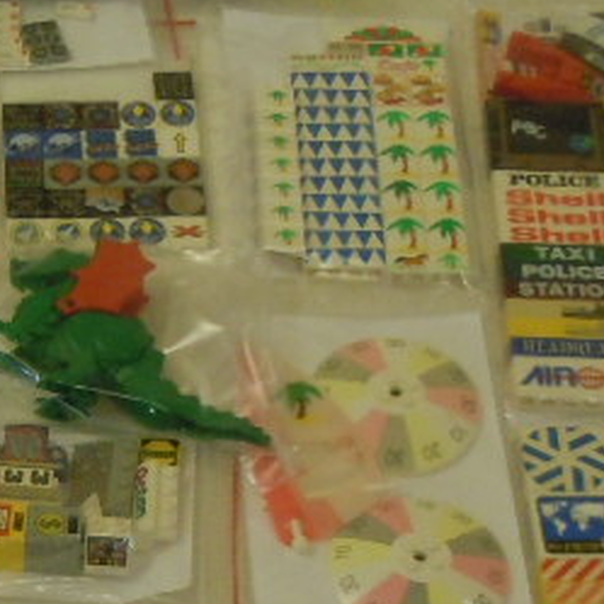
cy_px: 575
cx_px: 2
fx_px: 2152
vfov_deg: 15.7
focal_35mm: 109
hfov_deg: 15.7
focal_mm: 5.4
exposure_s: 1/30
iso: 400
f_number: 3.5
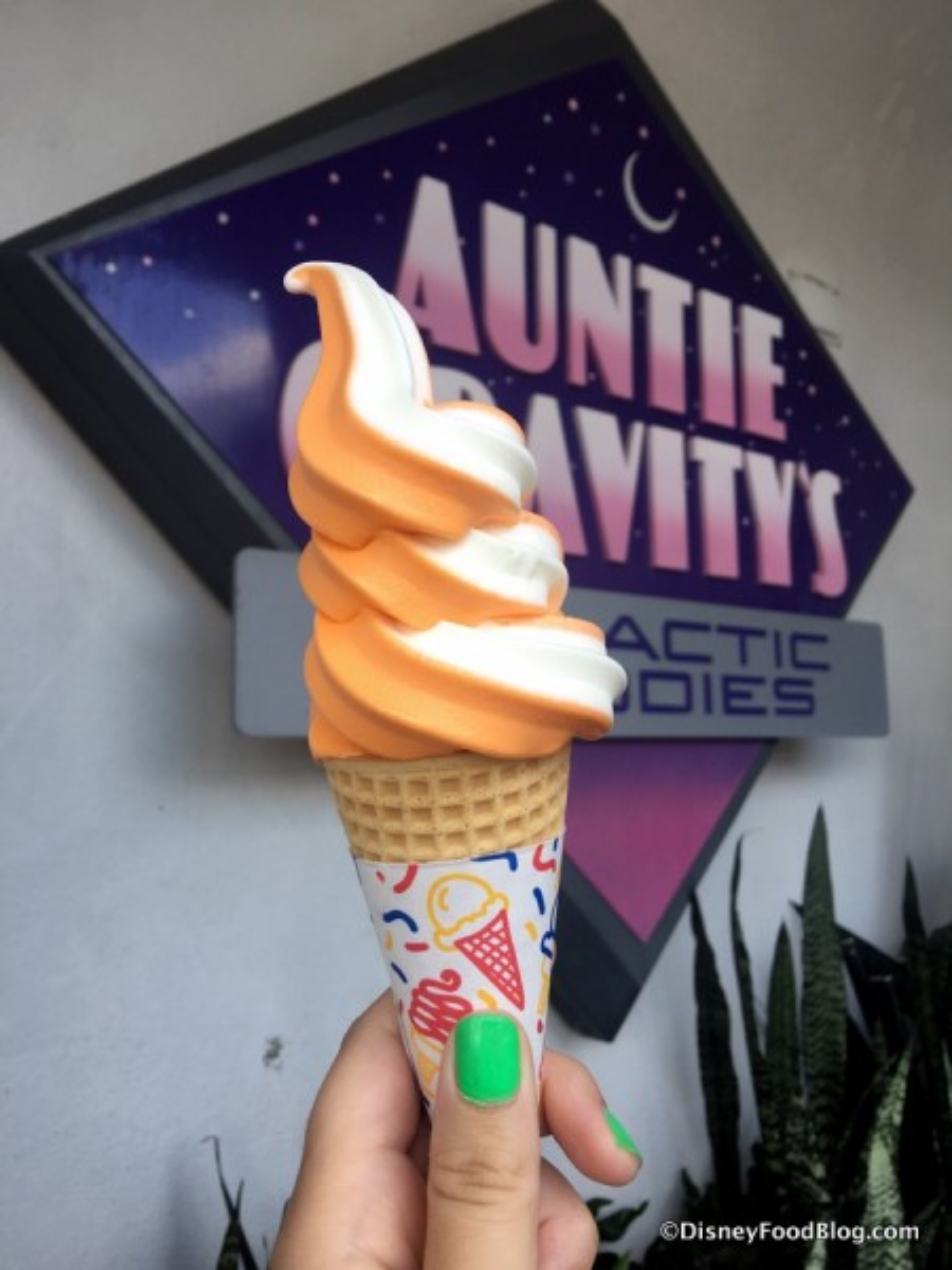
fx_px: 1063
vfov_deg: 61.7
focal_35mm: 29
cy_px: 635
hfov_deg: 48.2
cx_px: 476
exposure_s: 1/120
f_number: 2.2
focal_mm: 4.15
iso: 25
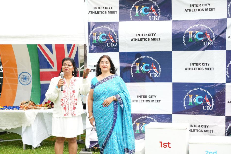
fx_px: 488
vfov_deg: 17.9
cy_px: 82
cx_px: 108
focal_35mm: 76
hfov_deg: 26.6
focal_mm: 70
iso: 400
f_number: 5
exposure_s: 1/250
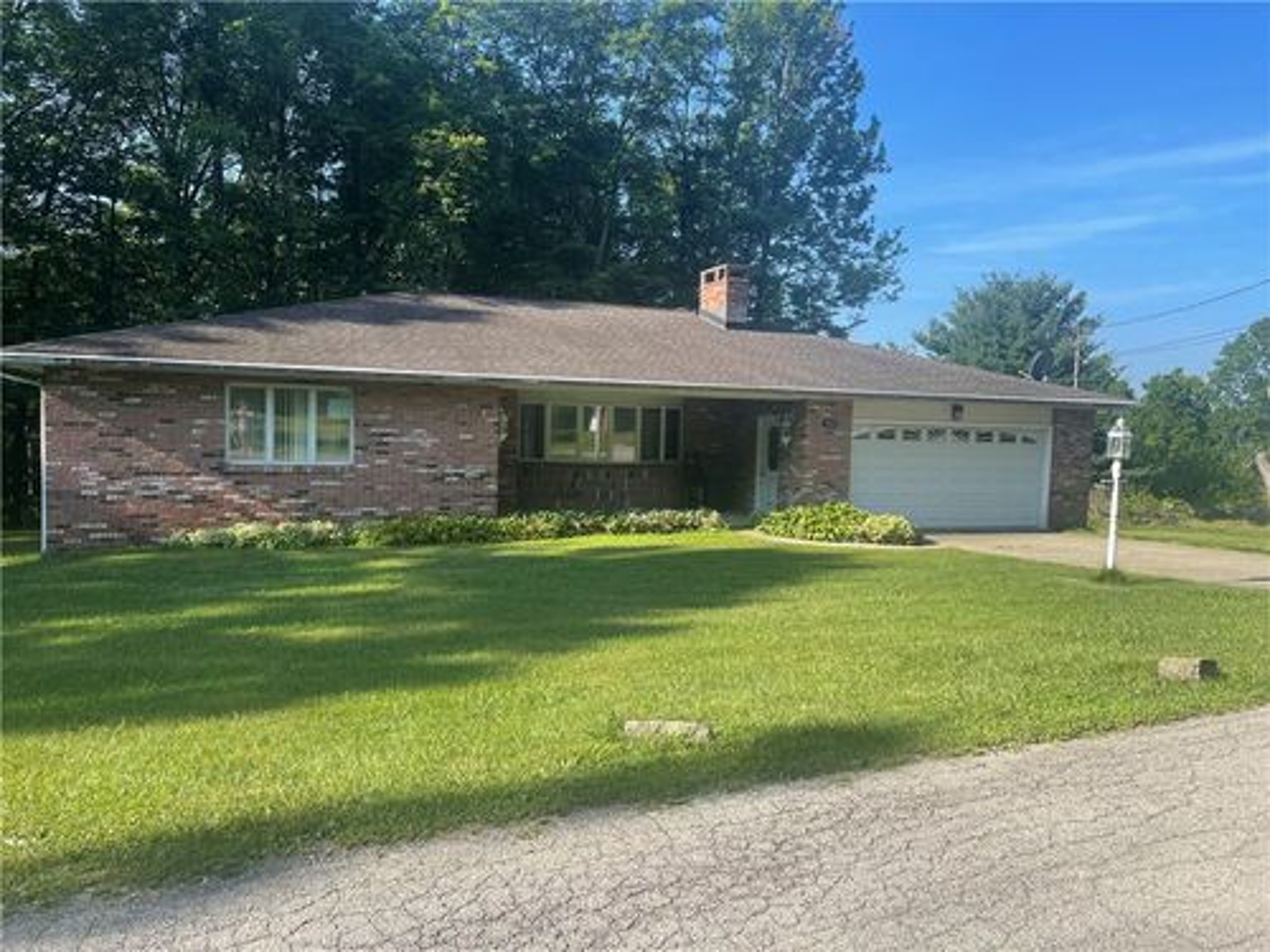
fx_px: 917
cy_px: 476
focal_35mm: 25
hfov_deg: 69.4
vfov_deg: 54.9
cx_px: 635
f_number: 1.6
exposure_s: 1/1266
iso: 32
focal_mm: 5.1
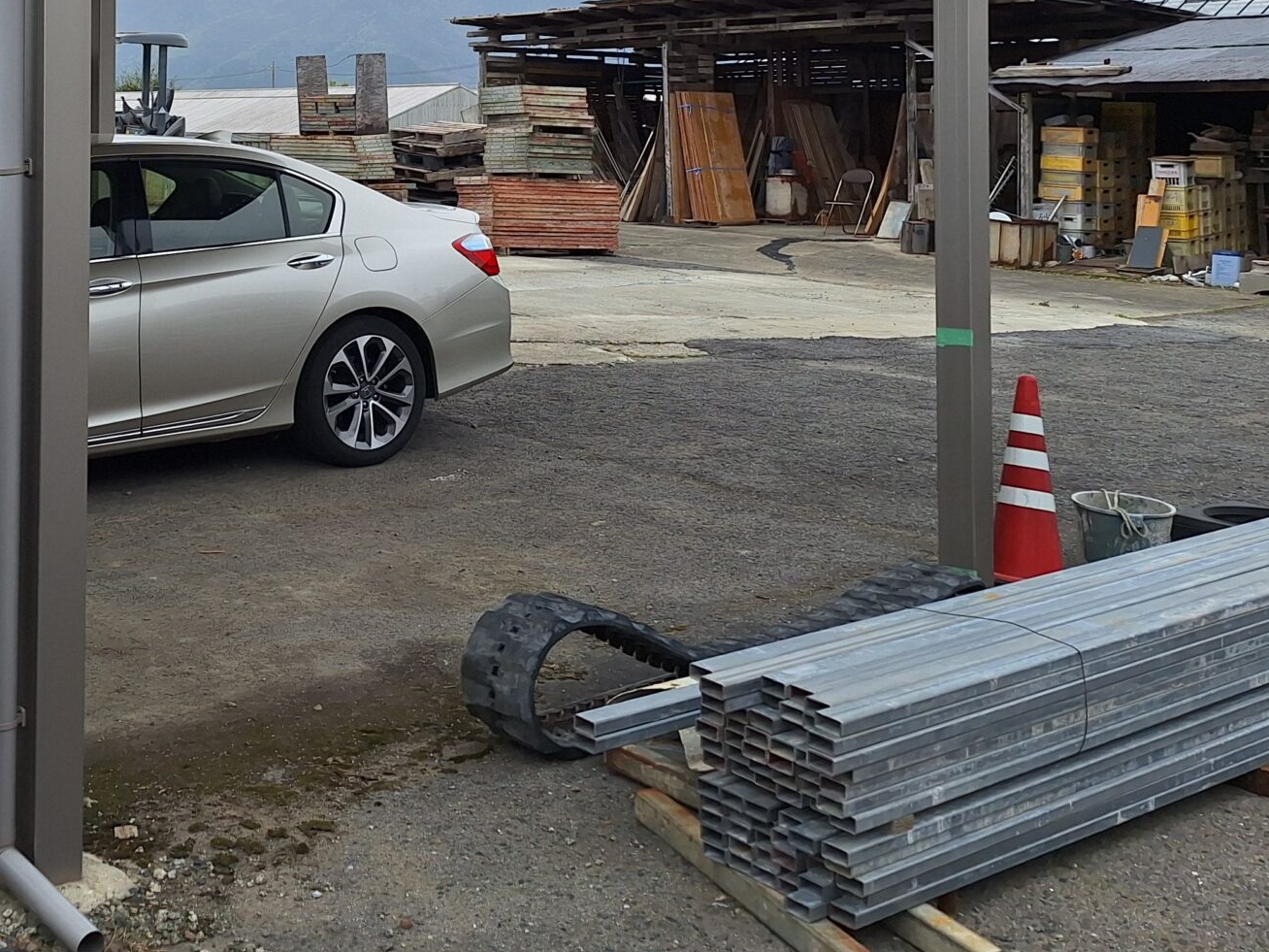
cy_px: 105
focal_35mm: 45
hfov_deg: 40.5
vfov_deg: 30.8
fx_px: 1650
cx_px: 267
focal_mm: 5.54
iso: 40
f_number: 1.8
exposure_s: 1/1828
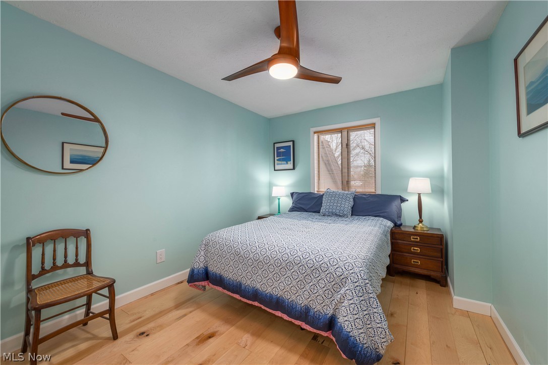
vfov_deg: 81.1
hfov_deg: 104.3
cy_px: 182
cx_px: 274
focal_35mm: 14
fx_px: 213
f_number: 9
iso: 100
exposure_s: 1/60
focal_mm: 14
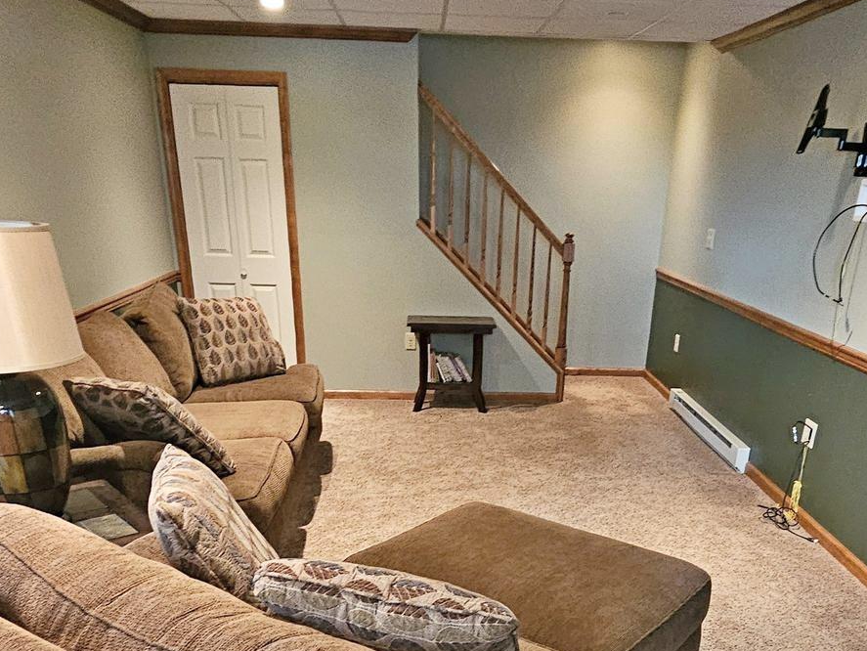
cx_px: 485
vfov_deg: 42.2
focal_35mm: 30
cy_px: 610
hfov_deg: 59.8
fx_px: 752
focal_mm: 2.2
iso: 800
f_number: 2.2
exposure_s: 1/24
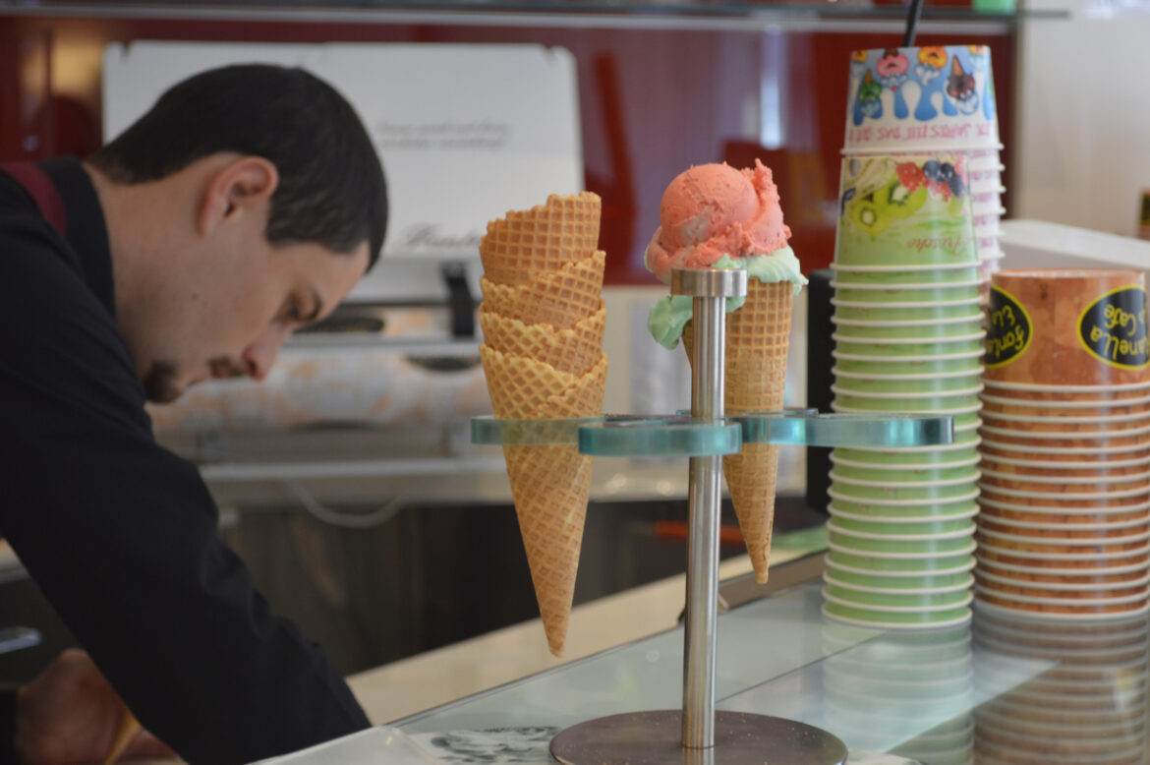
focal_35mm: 69
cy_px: 382
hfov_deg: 29.3
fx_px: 2202
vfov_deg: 19.7
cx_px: 575
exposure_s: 1/50
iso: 400
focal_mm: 46
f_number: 5.3
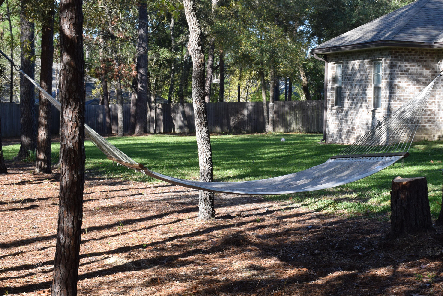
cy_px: 151
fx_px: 923
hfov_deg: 26.8
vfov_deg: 18.2
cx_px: 304
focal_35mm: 75
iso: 400
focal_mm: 32
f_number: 8
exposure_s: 1/250
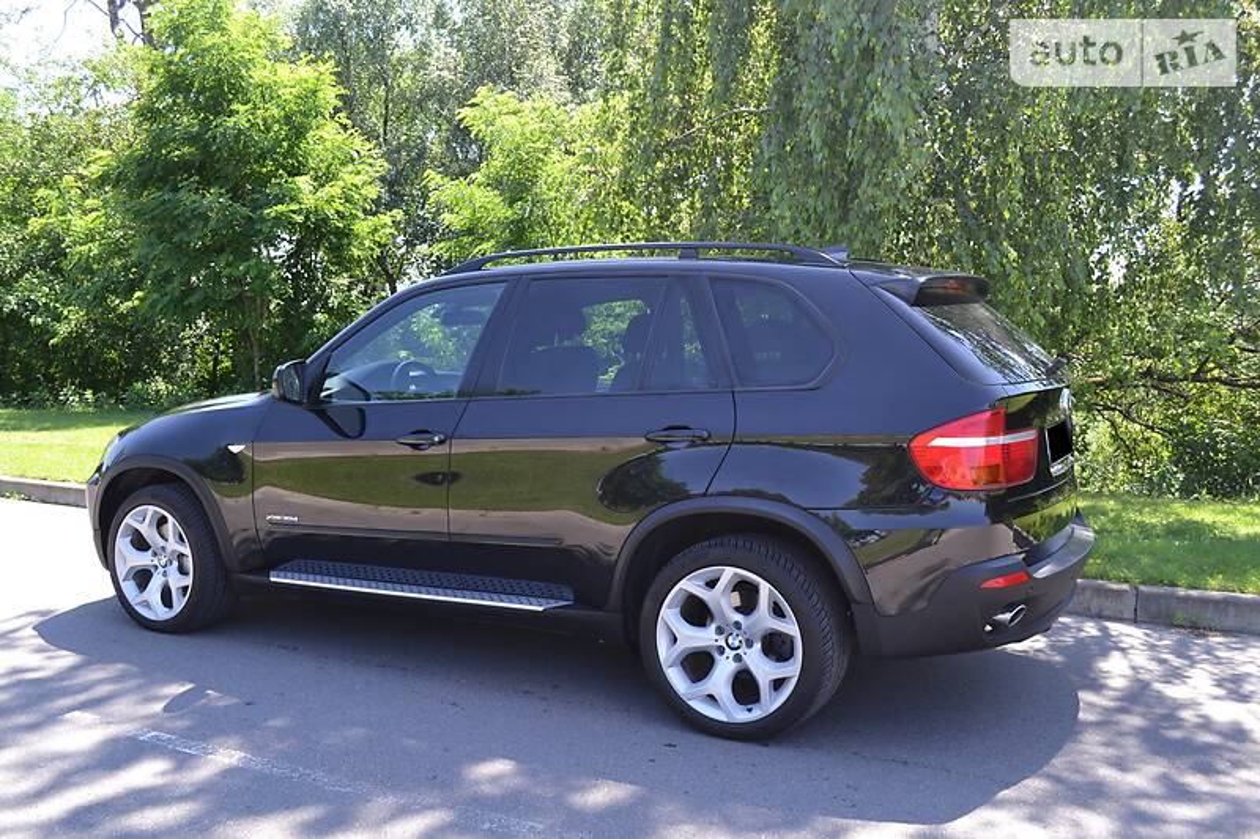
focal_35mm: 33
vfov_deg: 40.0
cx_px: 630
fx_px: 1155
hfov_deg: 57.2
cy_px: 420
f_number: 5.6
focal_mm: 22
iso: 200
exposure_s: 1/125
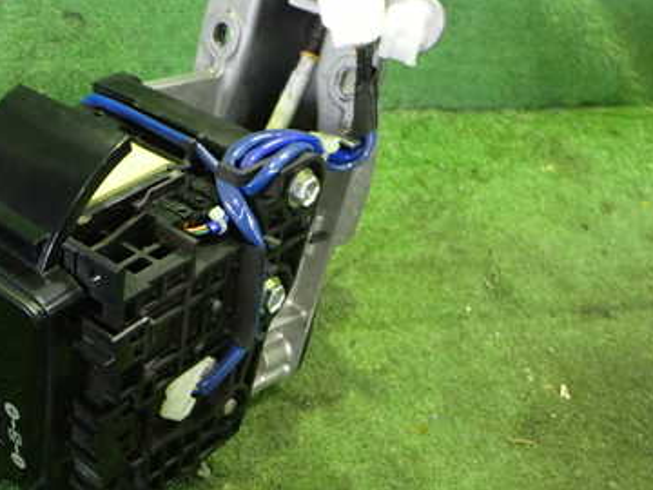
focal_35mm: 50
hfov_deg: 36.9
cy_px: 218
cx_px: 131
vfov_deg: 29.1
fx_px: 943
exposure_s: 1/25
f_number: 2.3
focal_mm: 5.4
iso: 800
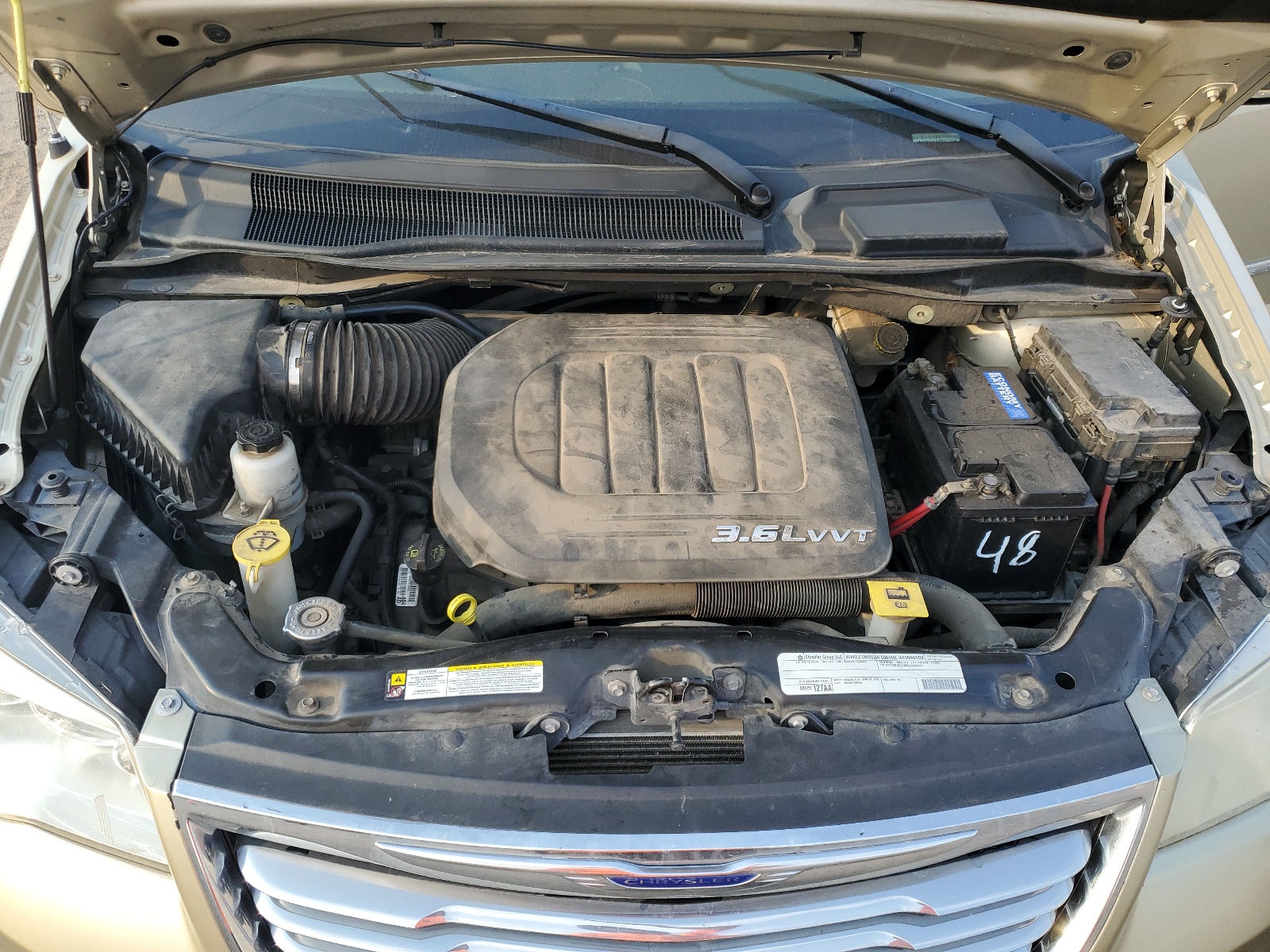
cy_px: 476
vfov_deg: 53.1
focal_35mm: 26
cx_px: 635
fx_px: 954
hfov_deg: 67.3
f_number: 1.5
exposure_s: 1/500
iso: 50
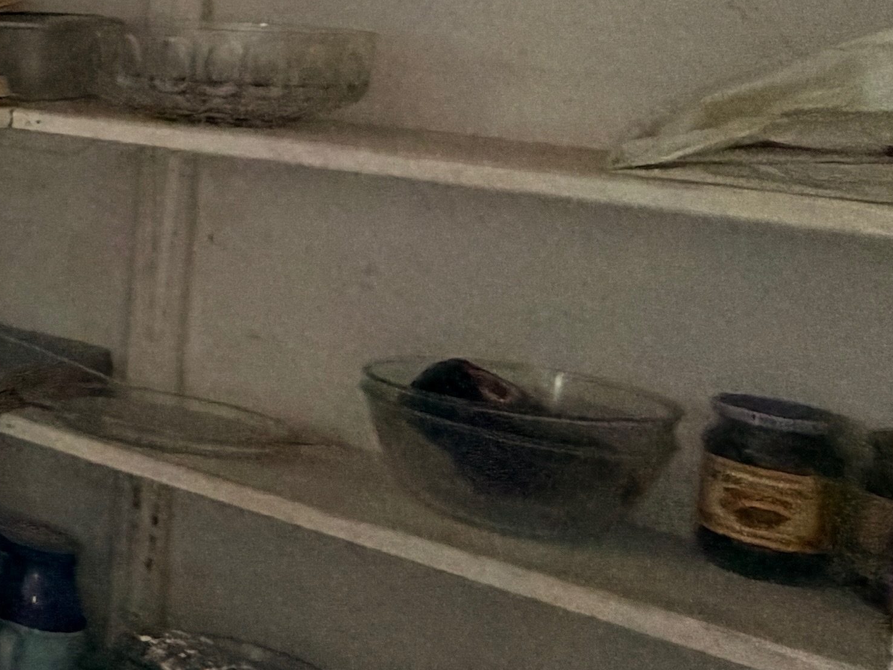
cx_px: -815
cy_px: 33
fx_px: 1393
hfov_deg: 20.5
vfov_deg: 25.9
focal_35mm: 54
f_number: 2.2
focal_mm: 2.22
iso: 320
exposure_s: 1/60
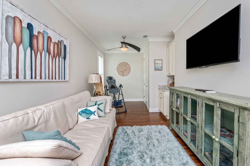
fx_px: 97
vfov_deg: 81.1
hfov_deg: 104.3
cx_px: 125
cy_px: 83
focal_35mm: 14
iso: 500
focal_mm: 14
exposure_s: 1/30
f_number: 9
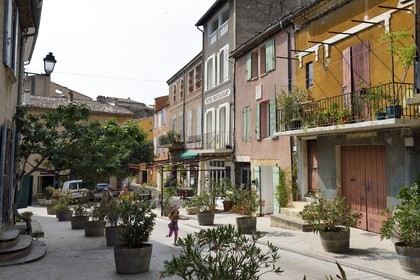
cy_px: 140
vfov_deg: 45.0
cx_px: 210
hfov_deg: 63.7
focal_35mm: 29
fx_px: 338
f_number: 14
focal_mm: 29
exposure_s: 1/200
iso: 200
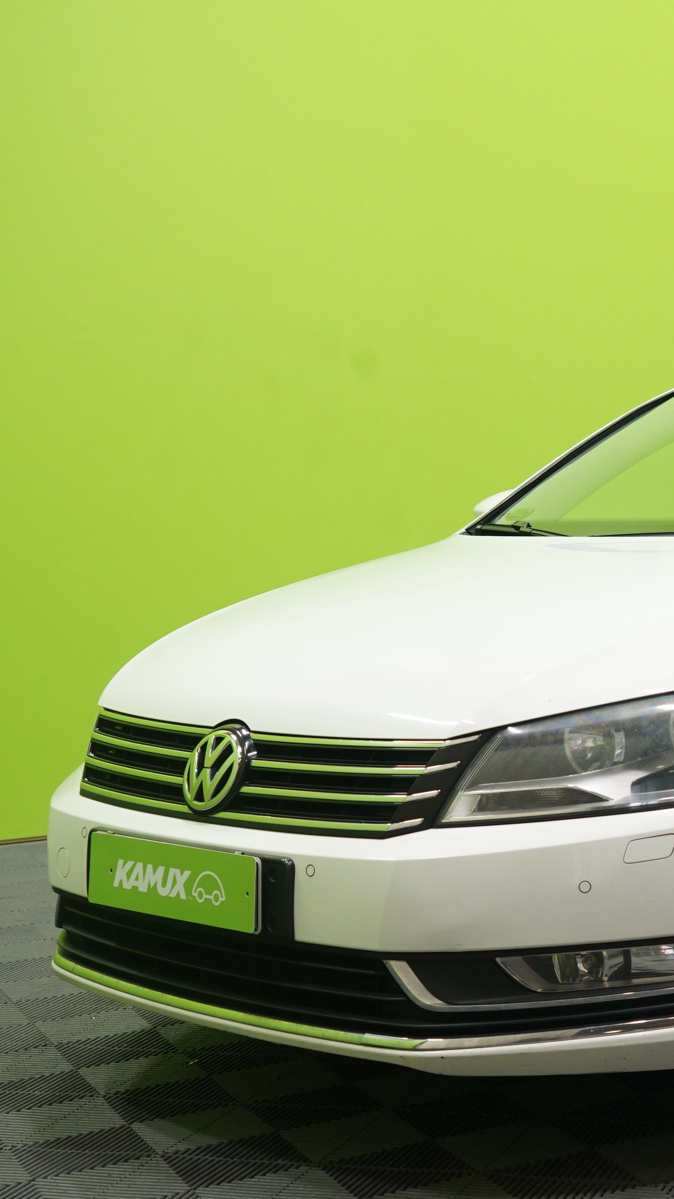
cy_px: 604
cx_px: 782
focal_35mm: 59
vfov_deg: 35.5
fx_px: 1875
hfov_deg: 19.3
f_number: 5.6
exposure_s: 1/20
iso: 800
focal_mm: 37
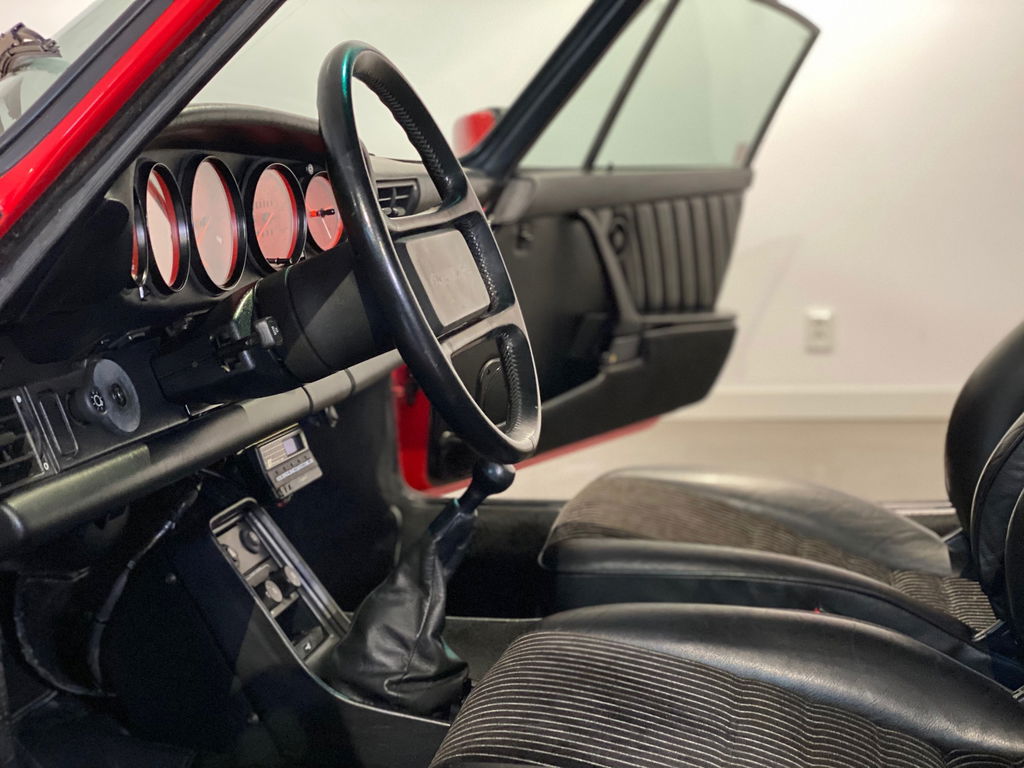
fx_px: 1538
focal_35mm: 52
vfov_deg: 28.0
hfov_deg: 36.8
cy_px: 384
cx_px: 512
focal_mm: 6
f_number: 2
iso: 400
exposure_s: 1/24
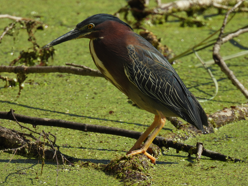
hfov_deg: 1.6
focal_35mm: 1275
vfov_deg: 1.2
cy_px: 79
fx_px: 9135
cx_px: 128
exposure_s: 1/500
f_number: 5.6
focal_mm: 196
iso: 100
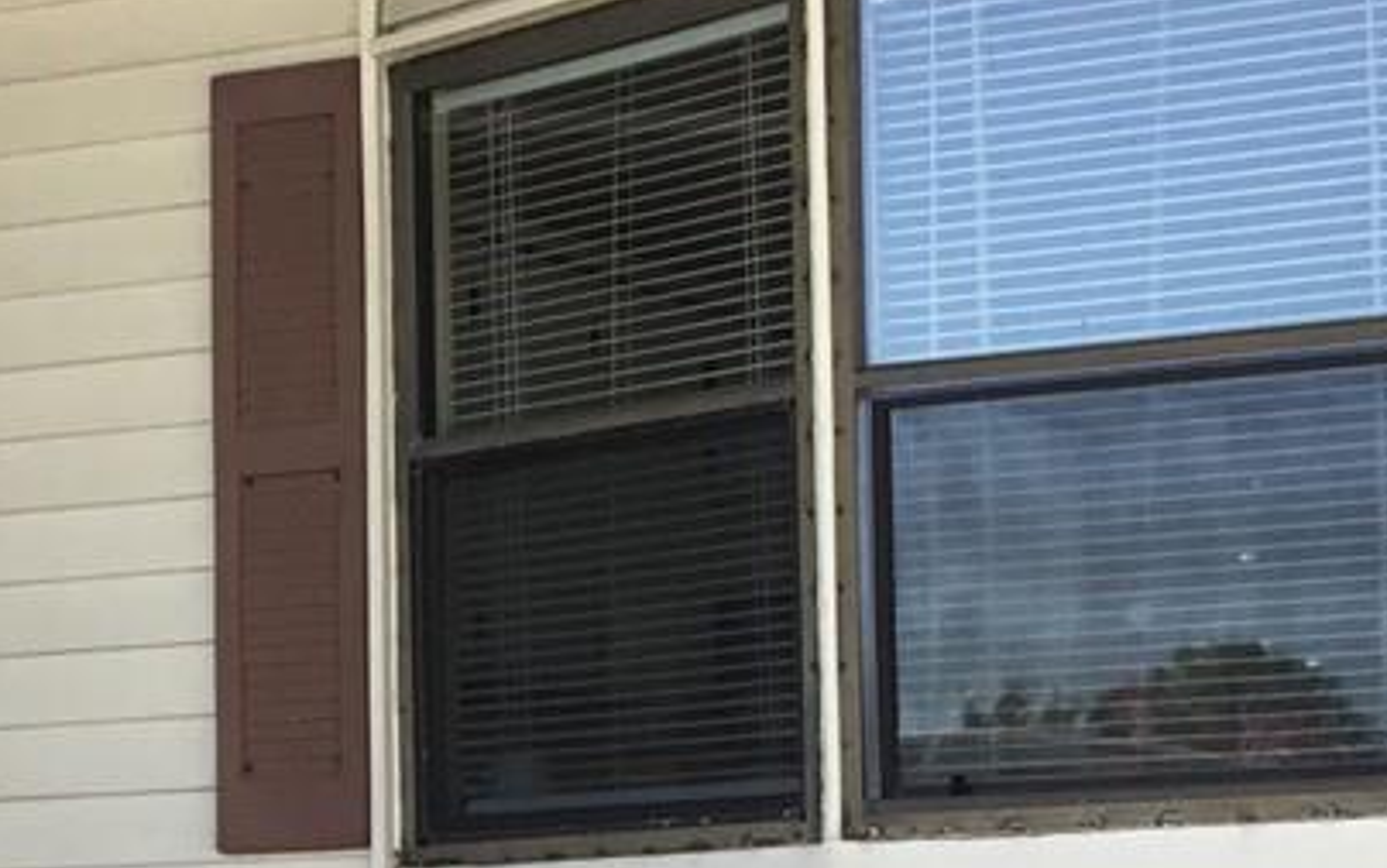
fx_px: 4917
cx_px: 312
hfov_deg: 16.0
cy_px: 992
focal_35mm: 130
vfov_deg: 10.0
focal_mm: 3.3
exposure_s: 1/185
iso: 25
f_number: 2.4
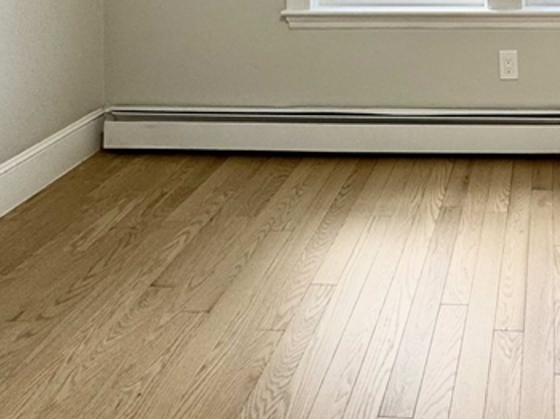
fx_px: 663
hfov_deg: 41.9
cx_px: 509
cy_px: -152
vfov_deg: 27.8
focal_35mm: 41
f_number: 2.2
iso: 80
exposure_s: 1/120
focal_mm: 2.22
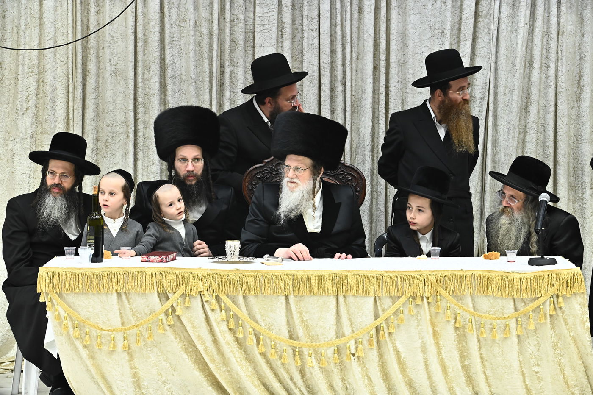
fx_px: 1910
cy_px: 198
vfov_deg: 11.8
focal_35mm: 116
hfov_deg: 17.6
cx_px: 296
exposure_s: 1/200
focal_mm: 116
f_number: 9
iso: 3200
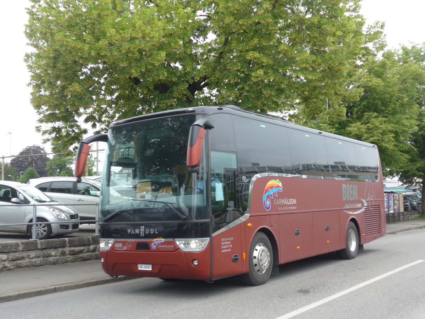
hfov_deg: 42.9
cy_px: 160
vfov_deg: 32.9
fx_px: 540
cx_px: 212
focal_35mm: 44
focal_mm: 9
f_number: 2.8
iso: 100
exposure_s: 1/250
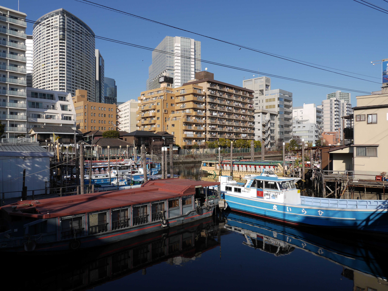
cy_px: 146
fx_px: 269
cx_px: 194
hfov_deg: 71.6
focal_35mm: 24
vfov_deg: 56.8
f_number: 8
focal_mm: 12
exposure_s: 1/400
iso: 125
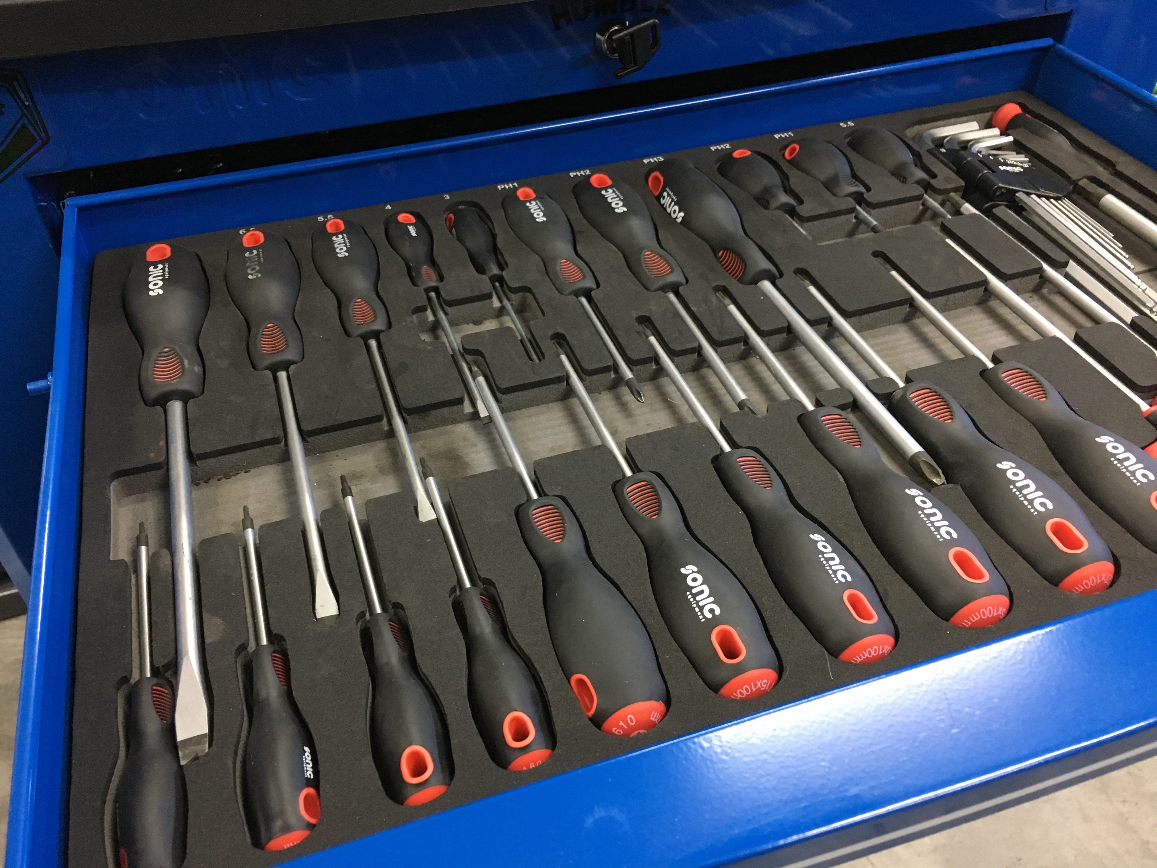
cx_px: 578
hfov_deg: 61.7
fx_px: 969
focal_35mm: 29
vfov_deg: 48.2
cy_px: 434
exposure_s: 1/24
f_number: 2.2
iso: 200
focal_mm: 4.15
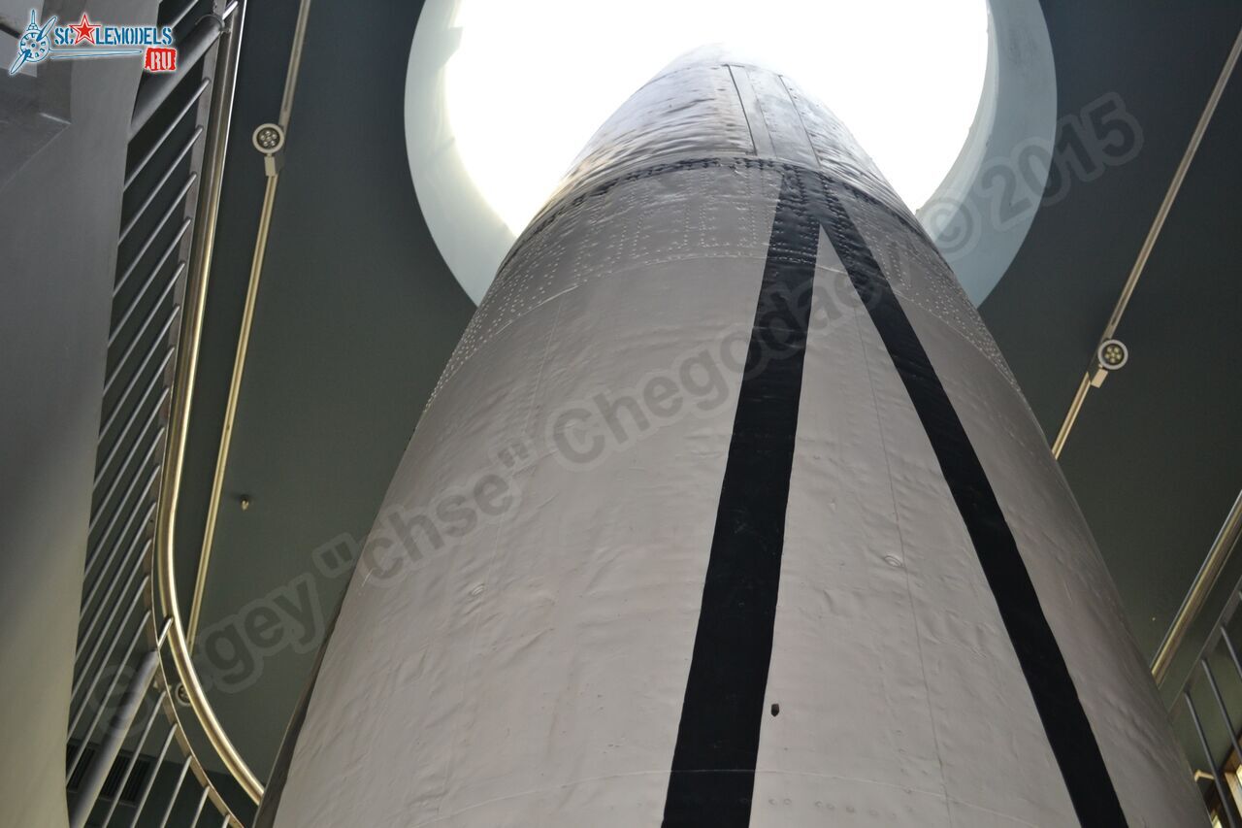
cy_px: 414
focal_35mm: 48
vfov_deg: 28.1
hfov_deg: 41.1
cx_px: 621
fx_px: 1656
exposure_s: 1/100
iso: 400
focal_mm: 32
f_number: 5
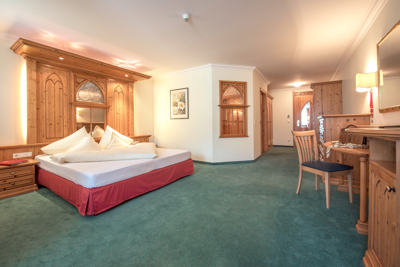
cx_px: 200
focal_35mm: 15
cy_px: 134
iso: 250
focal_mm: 15
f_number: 7.1
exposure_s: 1/5
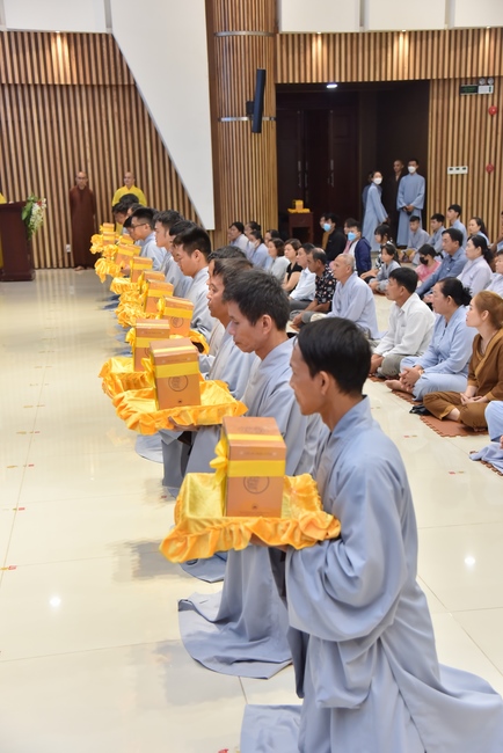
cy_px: 376
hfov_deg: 29.3
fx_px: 963
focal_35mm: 46
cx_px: 252
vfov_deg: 42.7
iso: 1600
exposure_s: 1/160
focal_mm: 46
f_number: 4.5
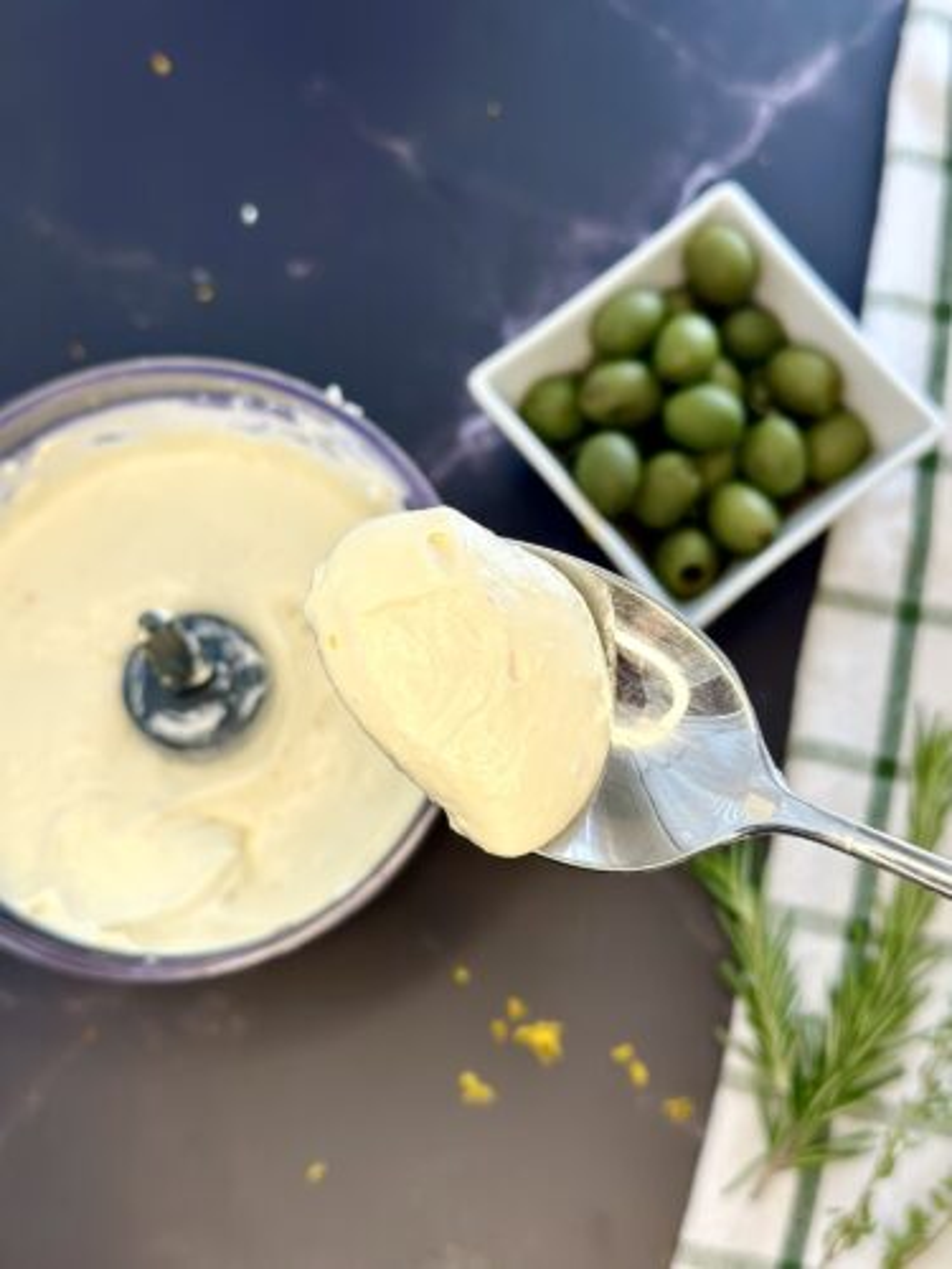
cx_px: 476
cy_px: 634
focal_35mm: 48
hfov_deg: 30.3
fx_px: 1760
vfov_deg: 39.7
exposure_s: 1/190
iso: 80
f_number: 1.78
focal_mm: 6.86
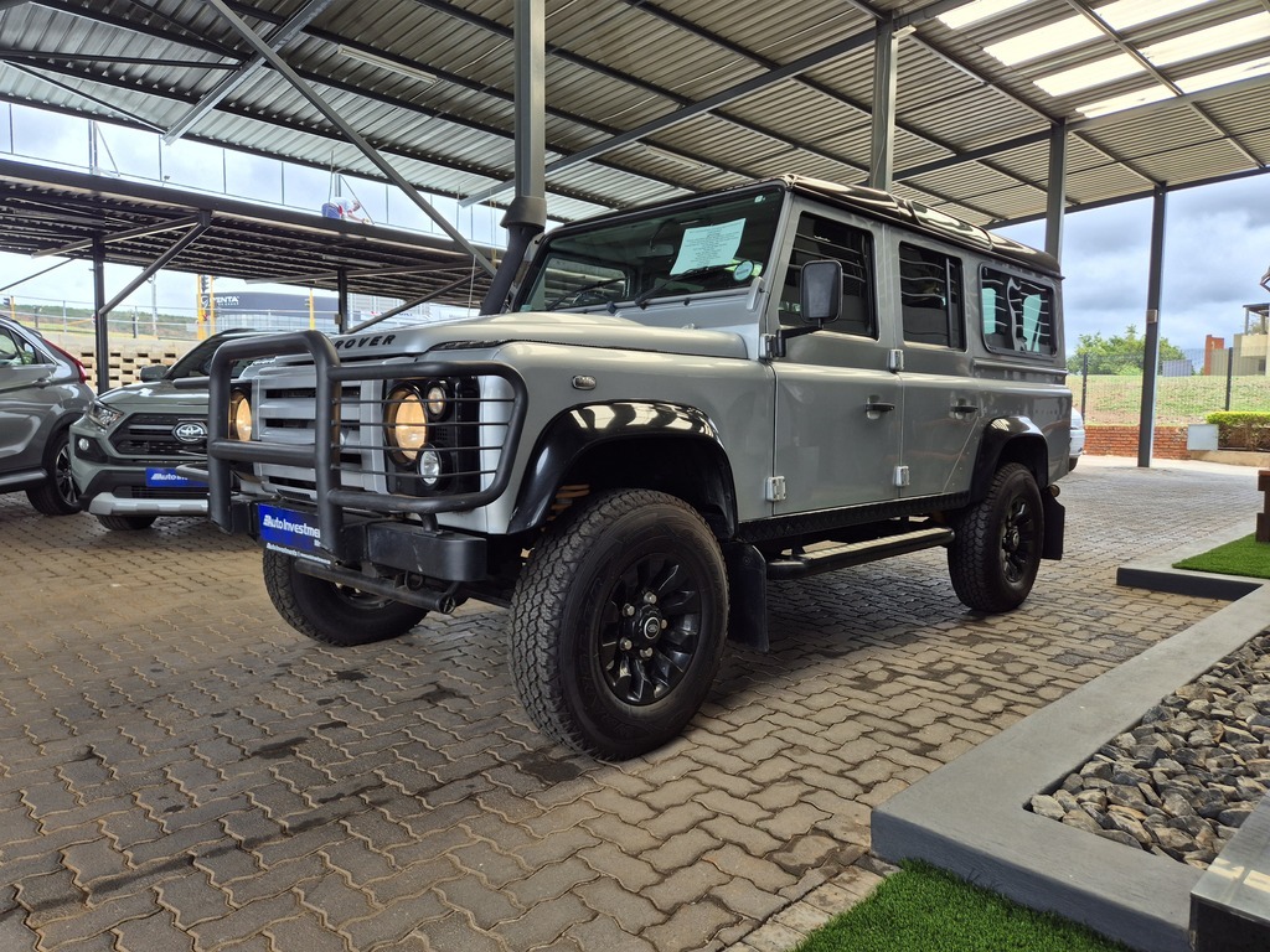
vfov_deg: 58.9
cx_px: 635
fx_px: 844
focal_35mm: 23
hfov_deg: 73.9
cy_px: 476
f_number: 1.8
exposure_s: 1/331
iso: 25
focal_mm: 5.4
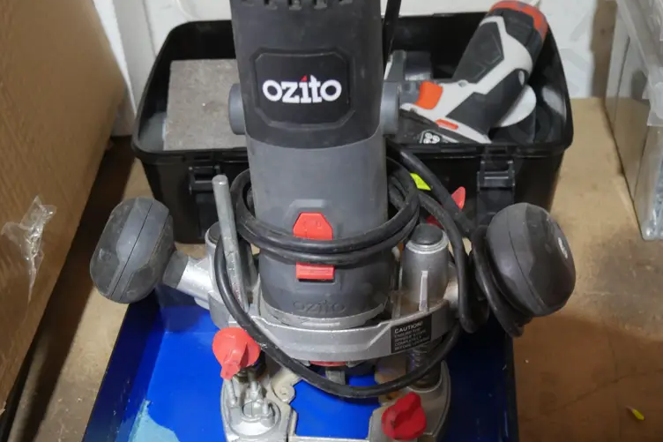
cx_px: 332
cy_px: 385
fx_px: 939
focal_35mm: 51
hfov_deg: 38.9
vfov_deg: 25.8
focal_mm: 18
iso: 1000
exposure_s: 1/60
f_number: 4
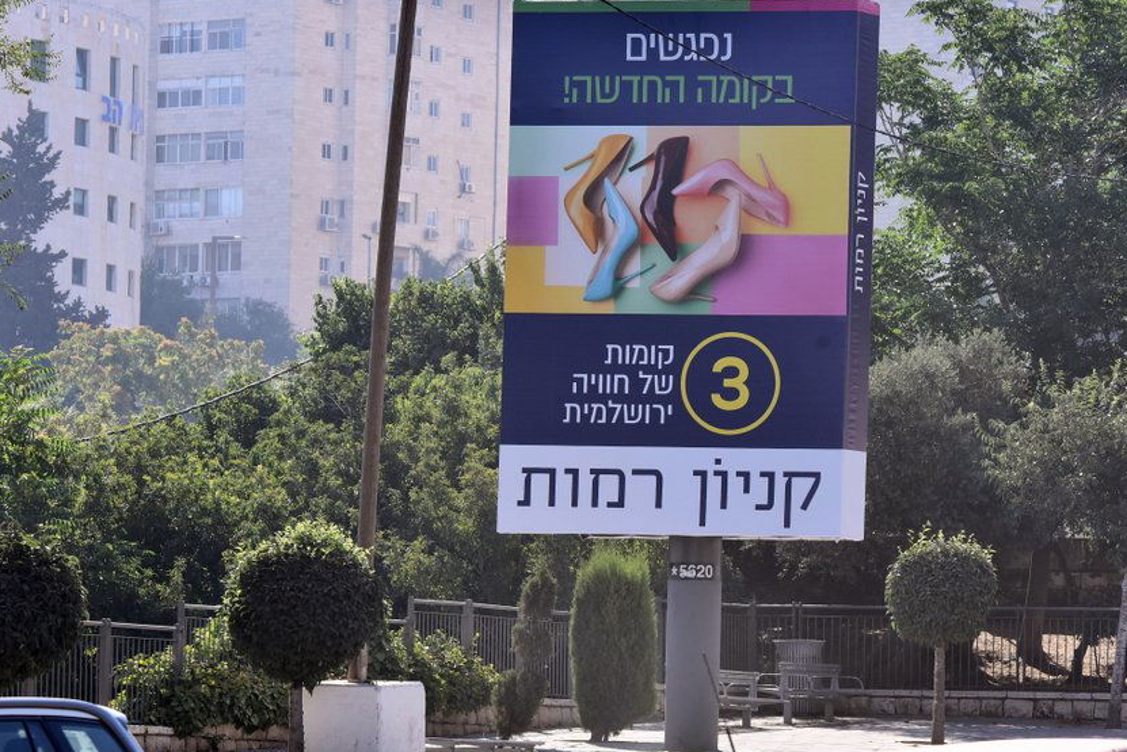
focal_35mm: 203
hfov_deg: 10.1
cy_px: 465
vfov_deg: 6.8
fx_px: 6358
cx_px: 667
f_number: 8
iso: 400
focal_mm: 135
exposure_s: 1/640
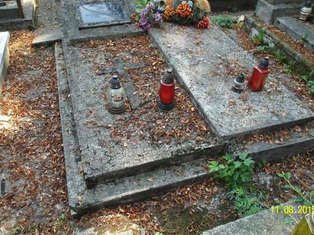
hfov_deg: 63.5
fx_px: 254
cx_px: 159
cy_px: 101
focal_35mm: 28
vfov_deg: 49.5
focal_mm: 5.2
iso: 100
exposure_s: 1/90
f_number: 3.4
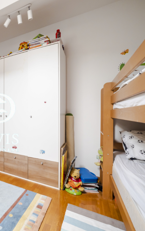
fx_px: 126
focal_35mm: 20
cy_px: 116
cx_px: -3
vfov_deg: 85.1
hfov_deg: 48.1
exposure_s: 1/13
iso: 400
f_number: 4
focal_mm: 7
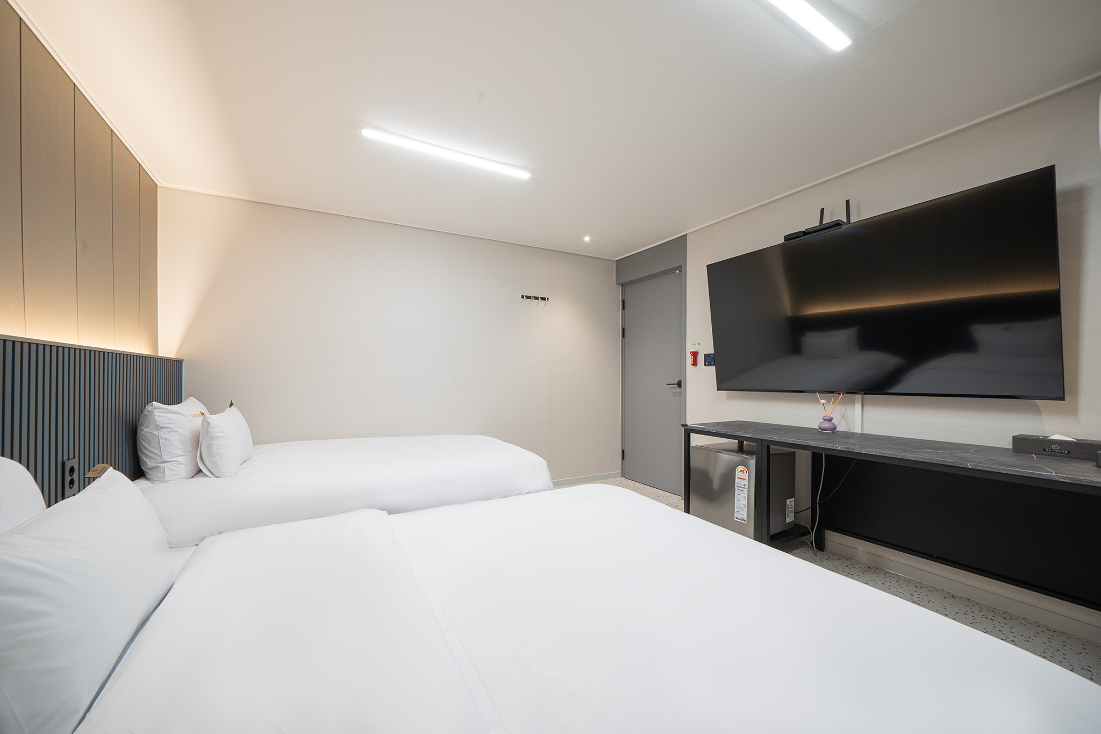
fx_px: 398
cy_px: 367
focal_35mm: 13
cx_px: 550
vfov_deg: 85.4
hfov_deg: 108.3
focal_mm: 13
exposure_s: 1.3
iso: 100
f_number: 11
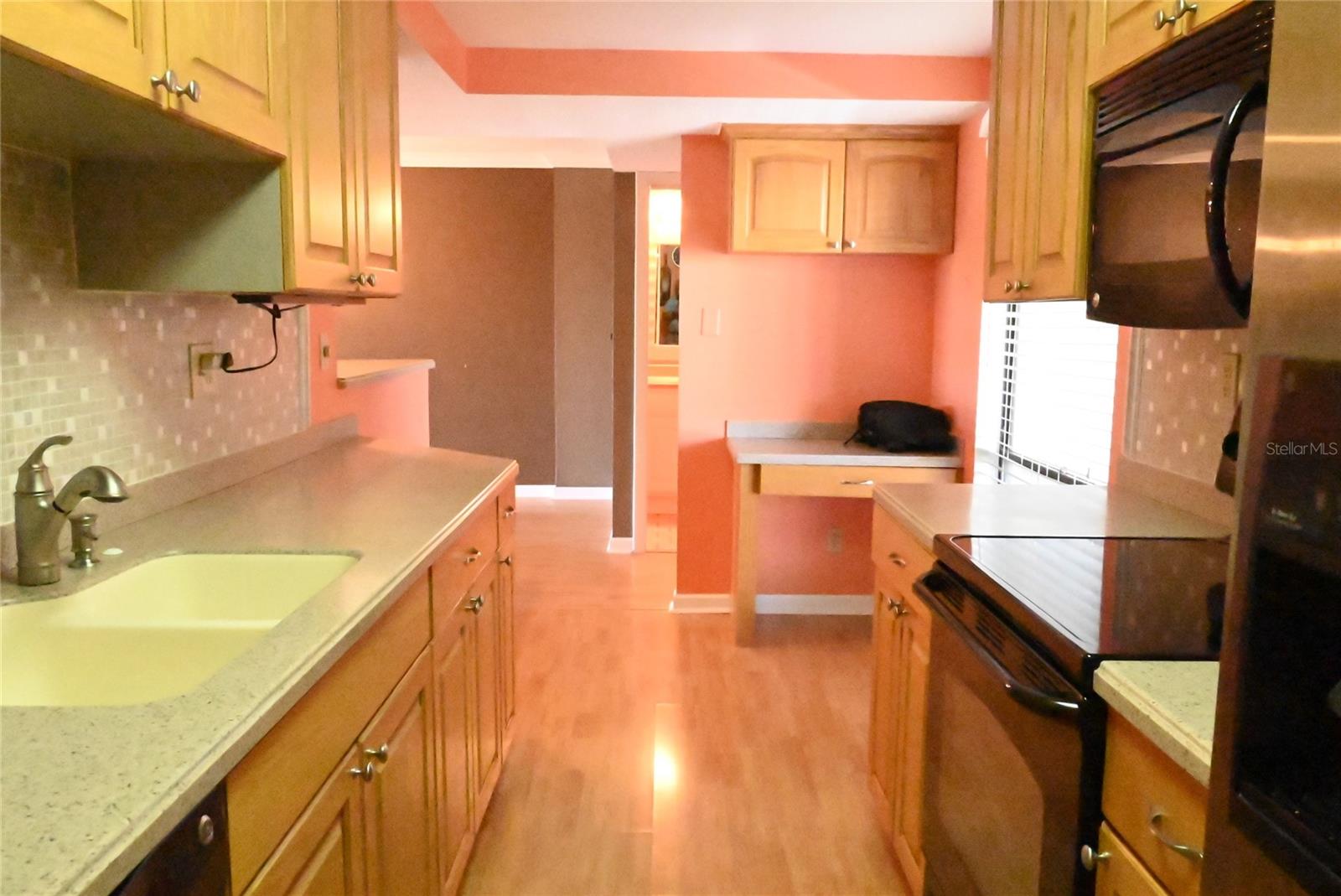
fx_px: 1006
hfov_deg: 67.3
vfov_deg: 48.0
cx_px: 670
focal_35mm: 27
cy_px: 448
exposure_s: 1/125
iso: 51200
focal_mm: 18
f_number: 14
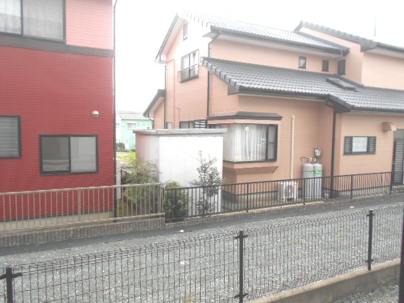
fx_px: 303
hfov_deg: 67.3
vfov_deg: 53.1
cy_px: 152
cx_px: 202
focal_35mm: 26
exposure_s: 1/160
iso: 80
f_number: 3.2
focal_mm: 4.6
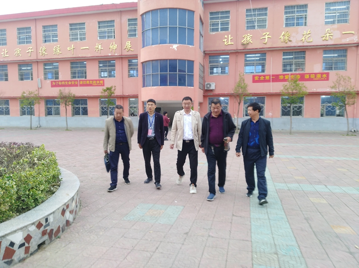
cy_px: 134
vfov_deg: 53.0
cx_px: 180
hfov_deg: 67.4
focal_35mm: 26
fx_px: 269
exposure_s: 1/30
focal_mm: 3.83
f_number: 2.2
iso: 102
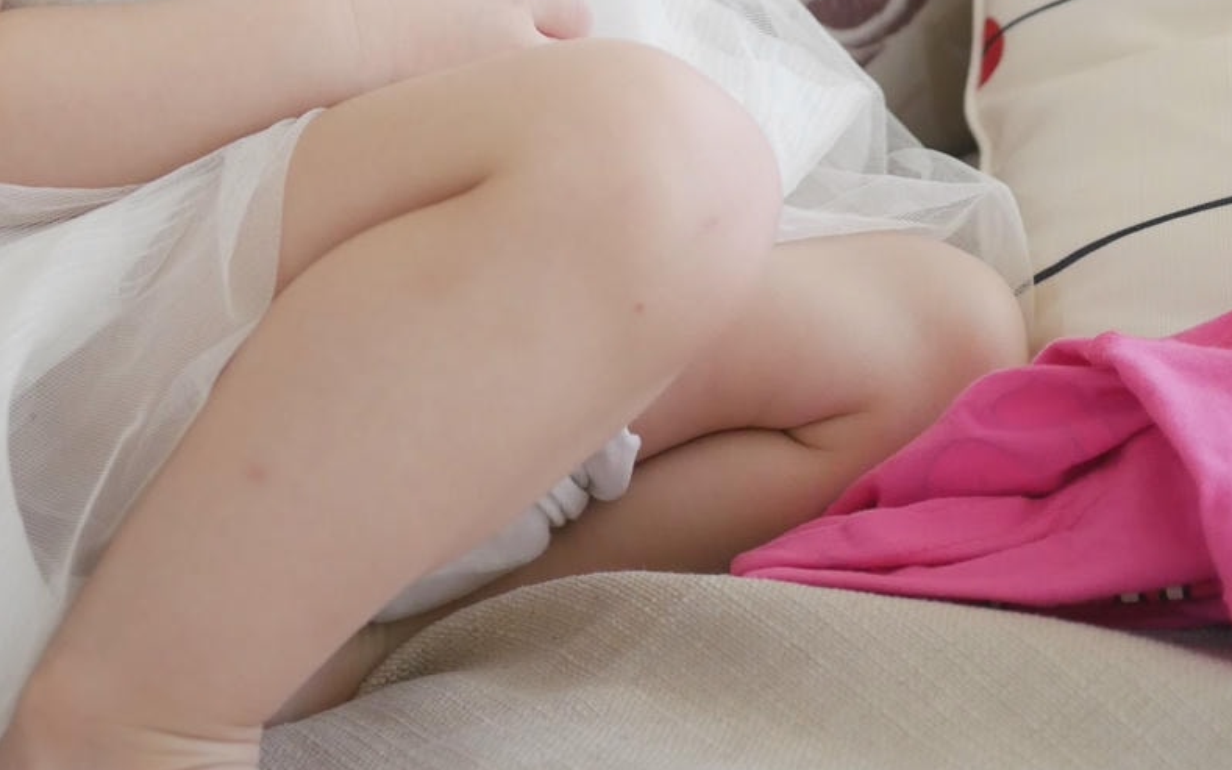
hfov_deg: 23.9
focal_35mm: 86
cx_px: 384
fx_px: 2887
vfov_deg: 14.3
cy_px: -325
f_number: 1.7
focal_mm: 20
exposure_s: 1/60
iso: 800
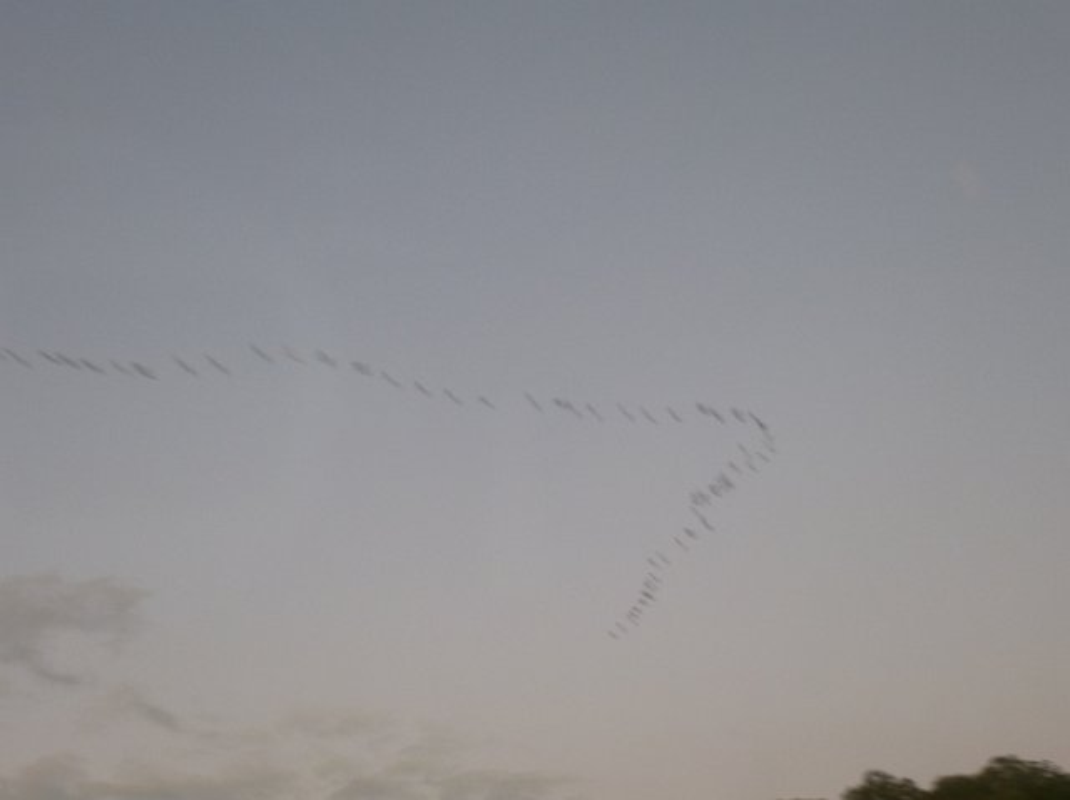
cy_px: 400
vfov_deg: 32.1
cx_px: 535
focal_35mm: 45
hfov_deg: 42.1
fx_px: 1390
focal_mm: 8
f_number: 4
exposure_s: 1/10
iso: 200
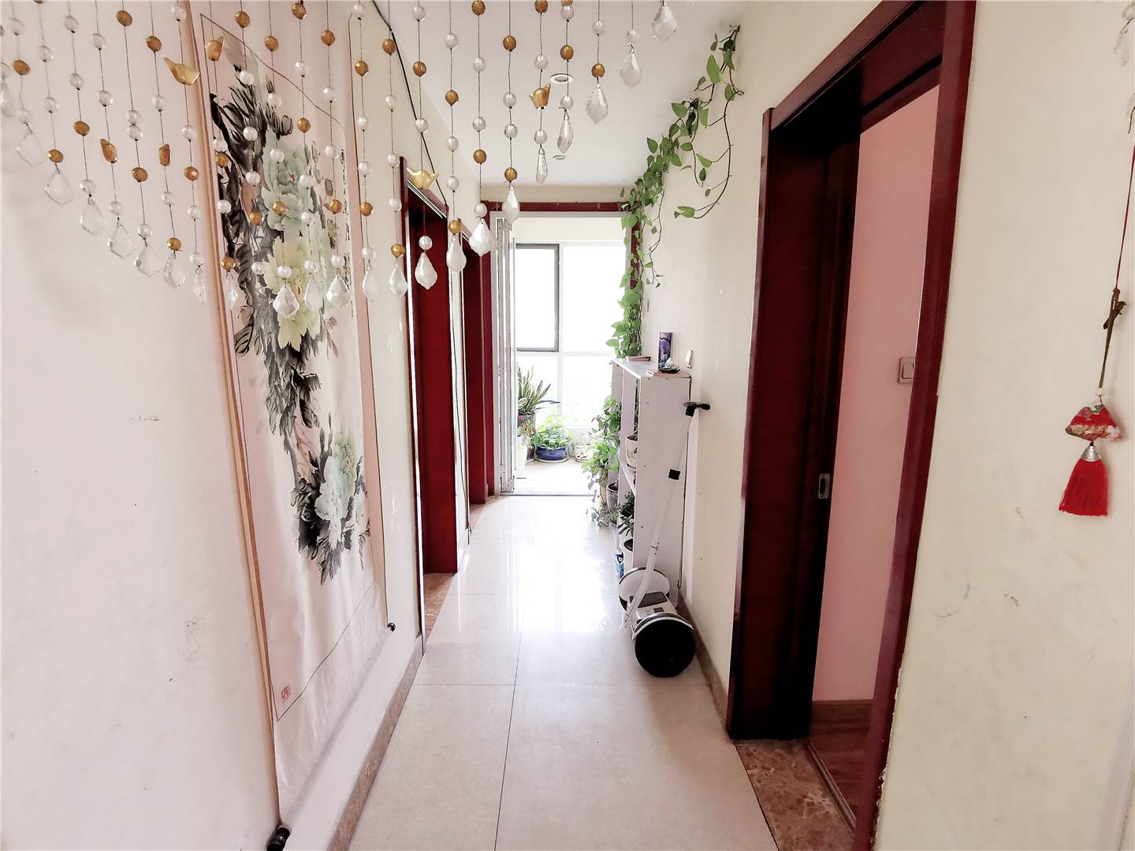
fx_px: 557
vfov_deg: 74.7
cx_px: 568
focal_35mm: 17
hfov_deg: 91.0
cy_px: 426
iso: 320
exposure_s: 1/50
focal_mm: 2.26
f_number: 2.2
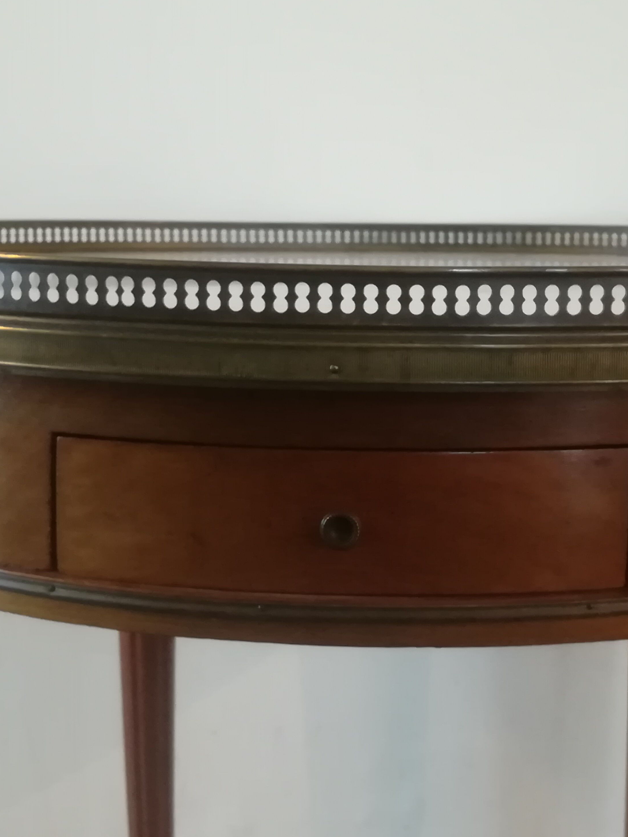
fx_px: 1282
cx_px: 366
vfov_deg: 36.2
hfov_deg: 27.5
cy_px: 418
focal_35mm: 53
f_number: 2.2
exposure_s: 1/25
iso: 400
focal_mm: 3.83
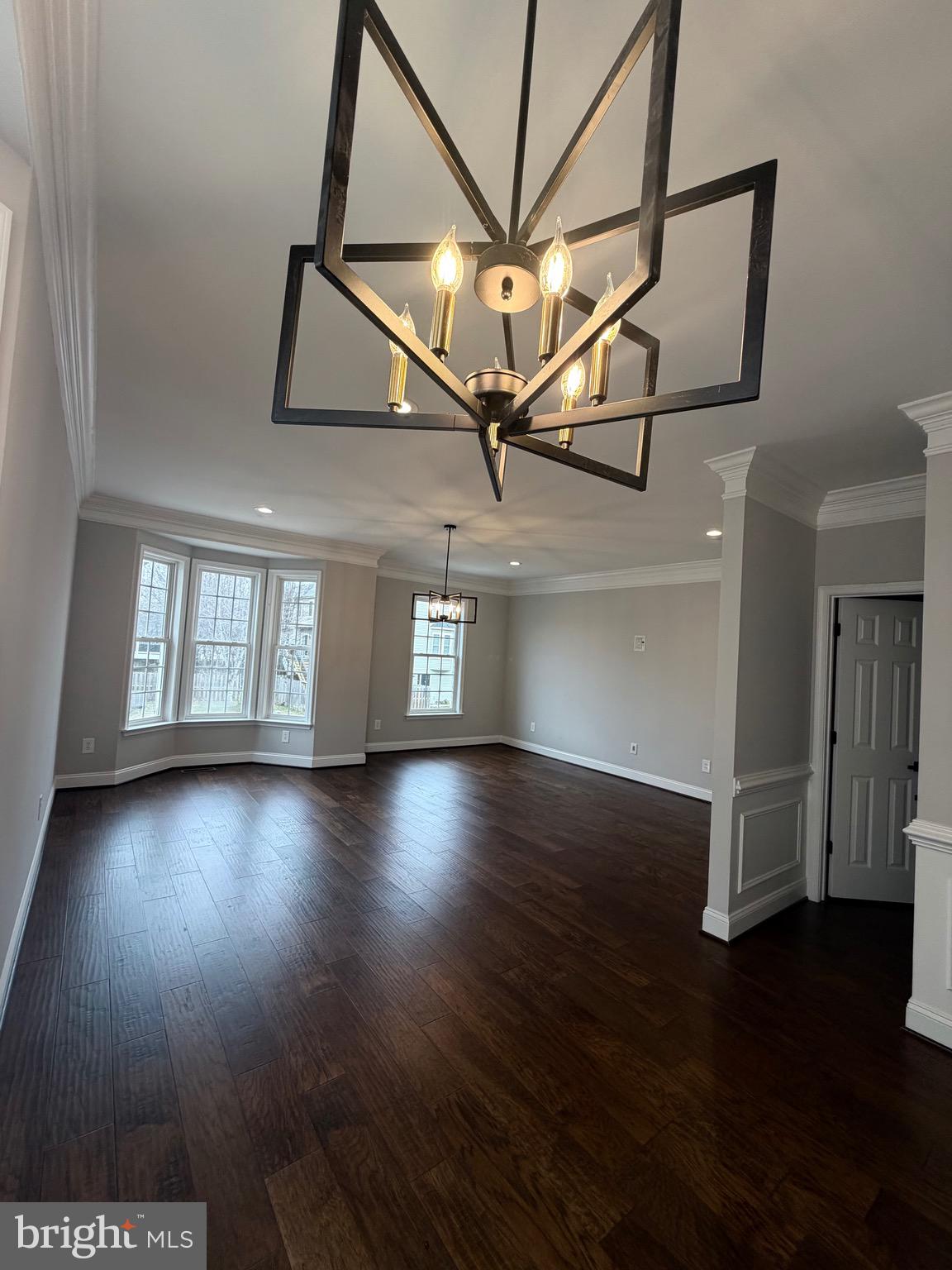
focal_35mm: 14
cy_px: 635
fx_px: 513
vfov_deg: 102.1
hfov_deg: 85.7
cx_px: 476
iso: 125
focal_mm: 2.22
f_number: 2.2
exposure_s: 1/120
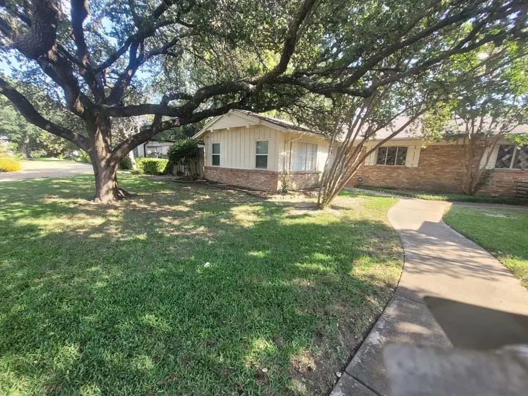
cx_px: 253
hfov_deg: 102.0
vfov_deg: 85.6
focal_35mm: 14
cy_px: 207
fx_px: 214
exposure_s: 1/151
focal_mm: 1.74
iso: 40
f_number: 2.2
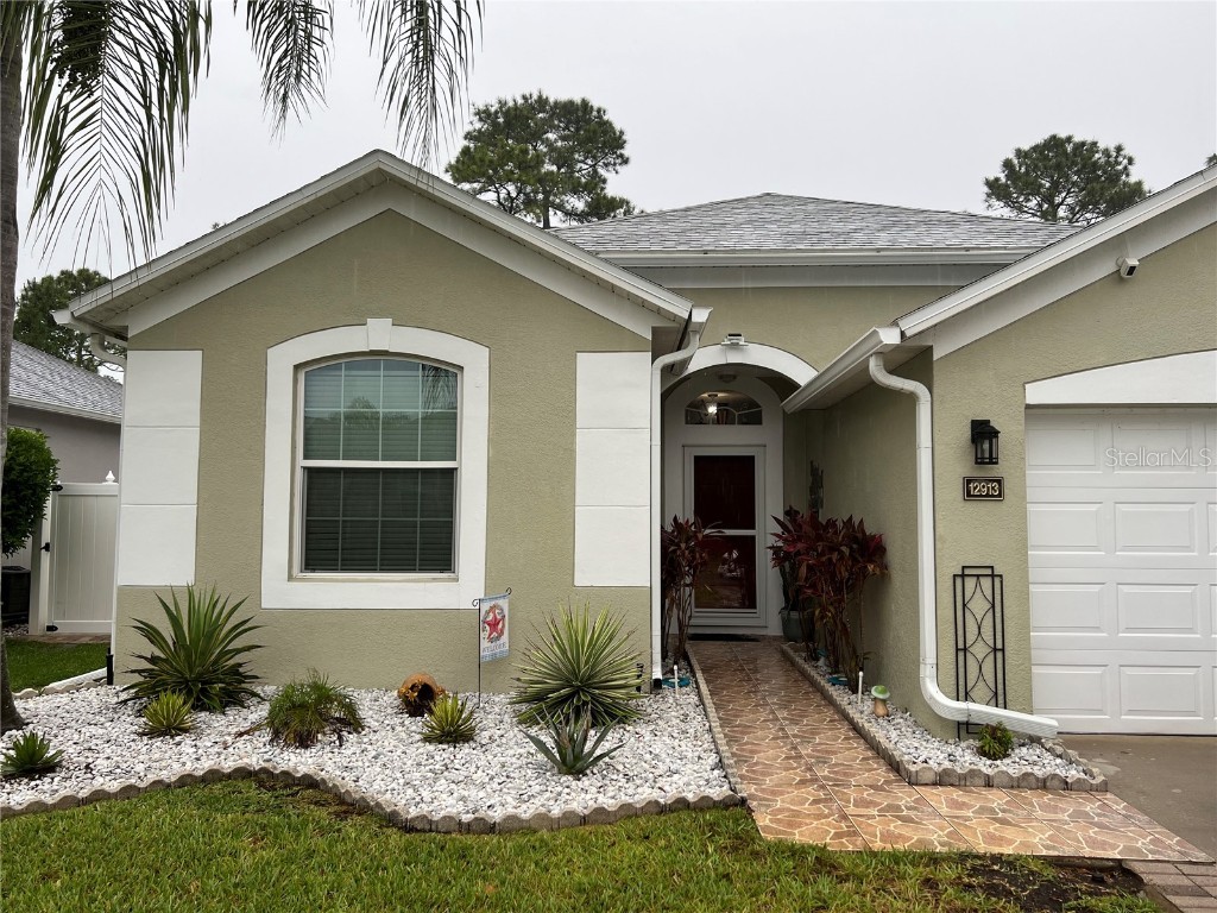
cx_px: 608
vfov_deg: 53.1
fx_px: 914
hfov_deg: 67.3
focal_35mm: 26
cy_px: 456
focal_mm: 5.7
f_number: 1.5
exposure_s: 1/177
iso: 40
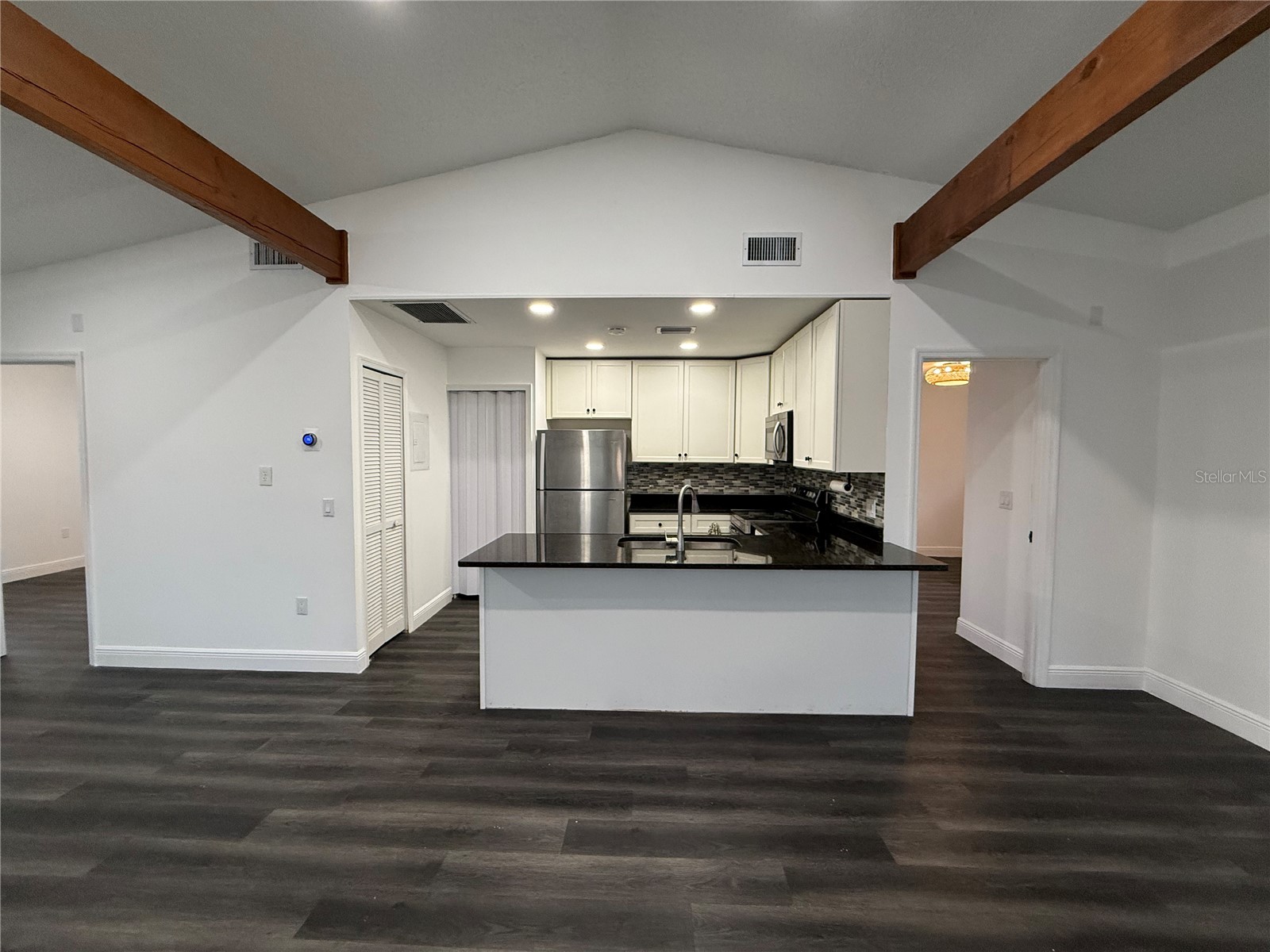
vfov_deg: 85.7
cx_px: 635
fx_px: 514
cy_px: 476
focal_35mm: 14
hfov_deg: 102.1
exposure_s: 1/120
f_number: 2.2
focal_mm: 2.22
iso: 320
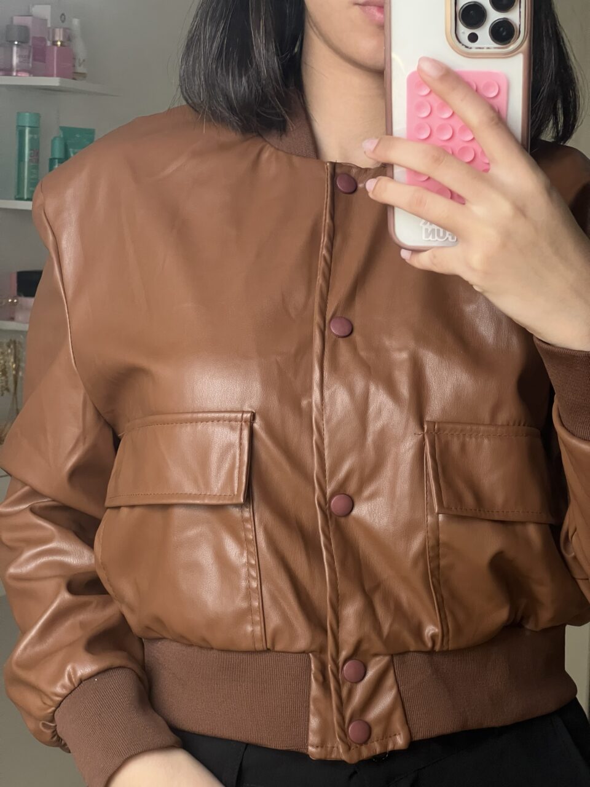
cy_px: 394
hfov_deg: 19.1
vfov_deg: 25.3
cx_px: 295
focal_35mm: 77
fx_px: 1750
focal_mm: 9
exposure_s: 1/50
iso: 320
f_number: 2.8
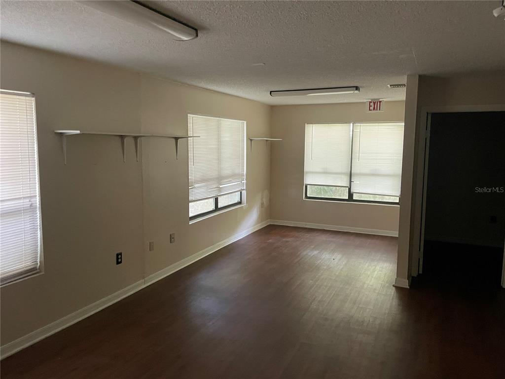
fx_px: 379
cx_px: 252
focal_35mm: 26
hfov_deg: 67.3
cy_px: 190
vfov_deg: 53.1
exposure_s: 1/40
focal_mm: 4.2
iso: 640
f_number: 1.6
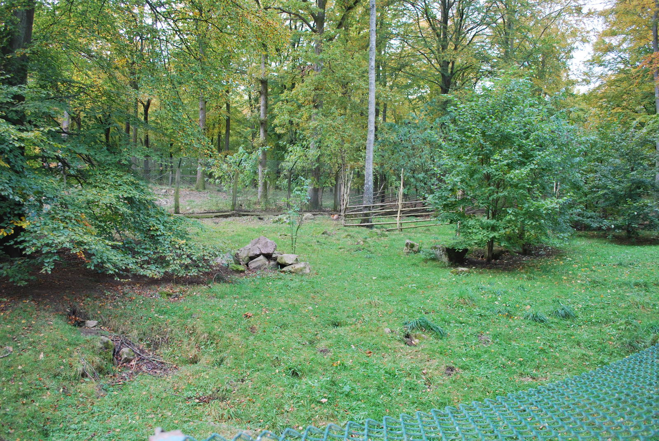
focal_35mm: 27
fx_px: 495
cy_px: 220
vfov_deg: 48.0
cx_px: 330
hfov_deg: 67.3
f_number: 4
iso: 200
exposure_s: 1/60
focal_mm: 18
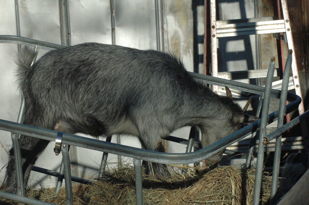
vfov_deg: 11.4
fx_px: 1029
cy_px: 102
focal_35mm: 120
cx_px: 154
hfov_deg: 17.1
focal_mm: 80
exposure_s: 1/1000
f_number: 16
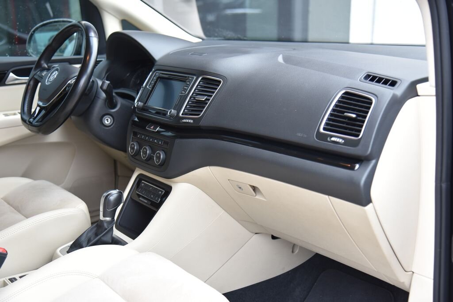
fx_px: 629
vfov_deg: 27.0
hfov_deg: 39.6
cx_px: 226
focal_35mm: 50
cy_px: 151
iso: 500
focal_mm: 50
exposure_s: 1/40
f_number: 4
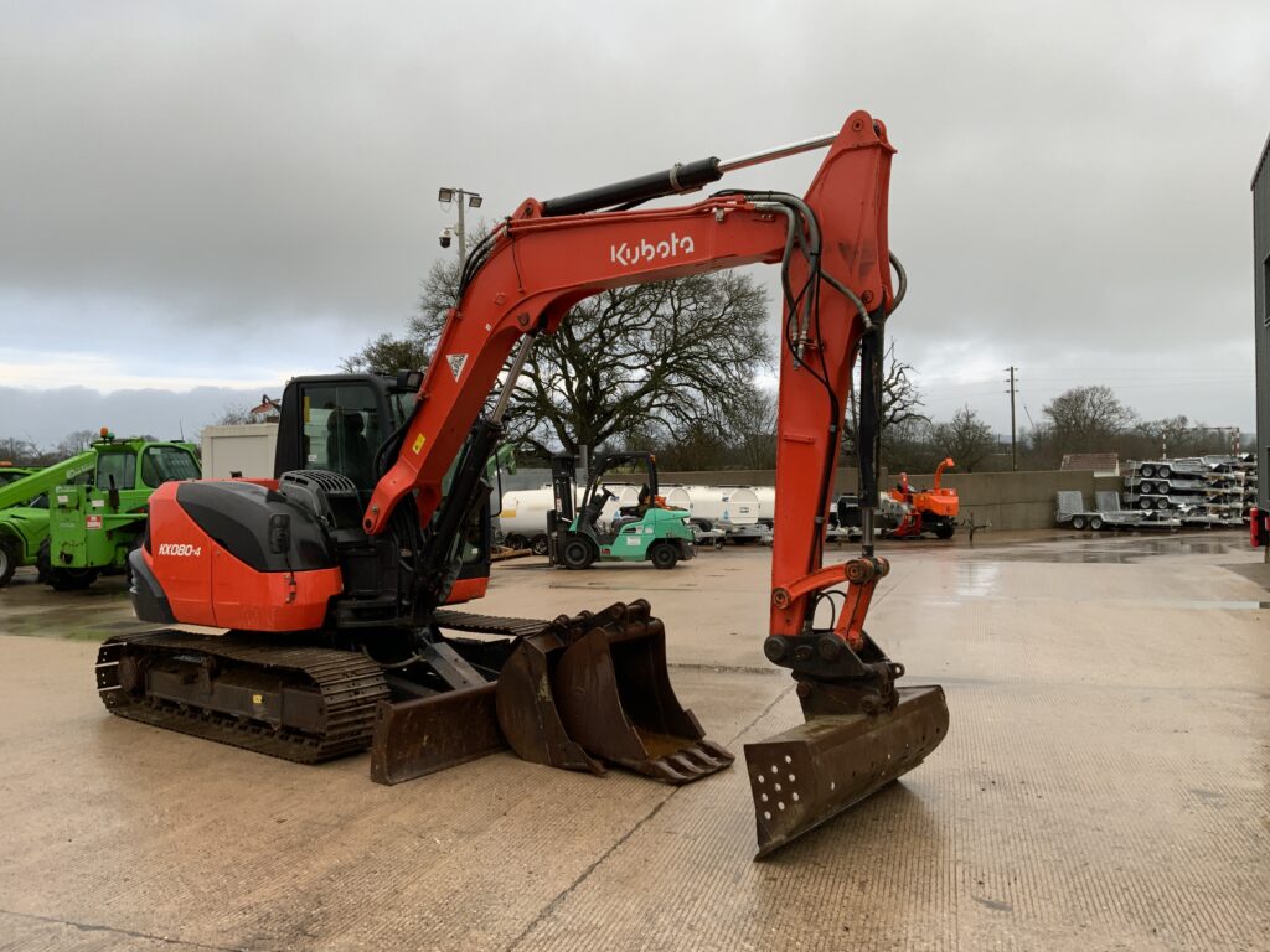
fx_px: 1064
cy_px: 476
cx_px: 635
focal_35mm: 29
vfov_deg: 48.2
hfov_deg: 61.7
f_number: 1.8
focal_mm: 3
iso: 40
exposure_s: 1/122
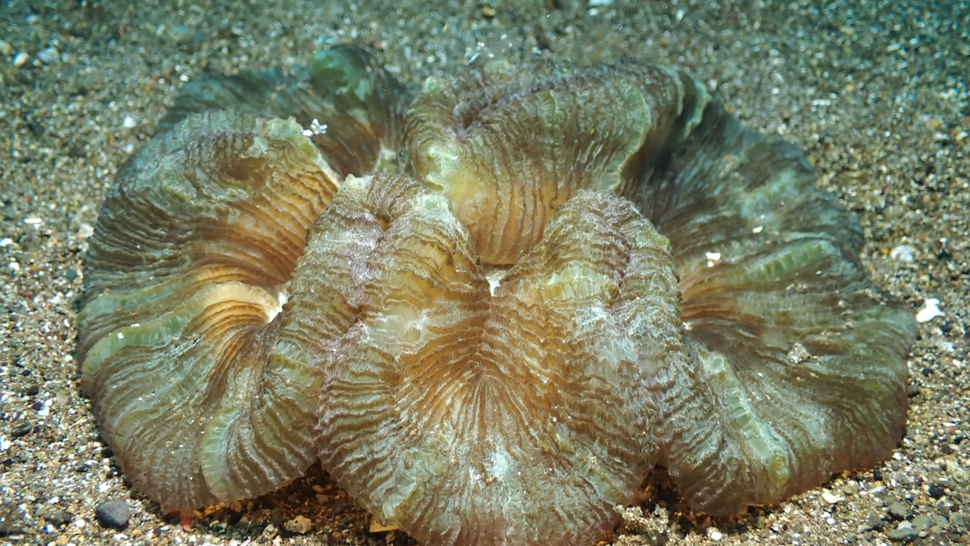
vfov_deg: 26.5
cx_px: 488
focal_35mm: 45
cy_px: 267
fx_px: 1158
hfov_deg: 45.5
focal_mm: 7.31
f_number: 8
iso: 100
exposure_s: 1/60
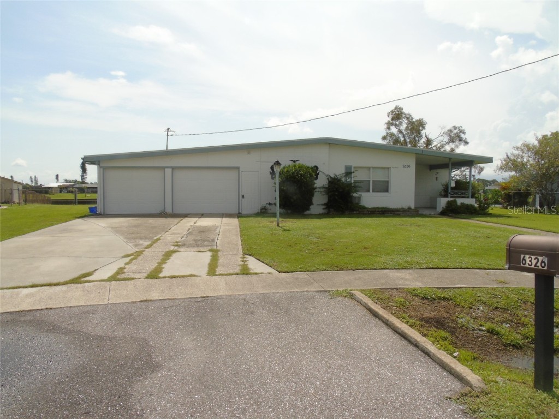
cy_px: 210
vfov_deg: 54.9
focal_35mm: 25
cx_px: 280
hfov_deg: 69.4
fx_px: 404
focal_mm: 4.4
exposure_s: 1/250
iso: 80
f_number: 3.4
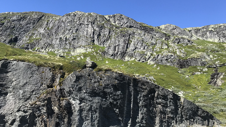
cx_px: 114
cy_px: 54
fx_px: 186
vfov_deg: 37.7
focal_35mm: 31
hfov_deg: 62.6
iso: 20
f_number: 1.8
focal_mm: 3.99
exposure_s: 1/1126
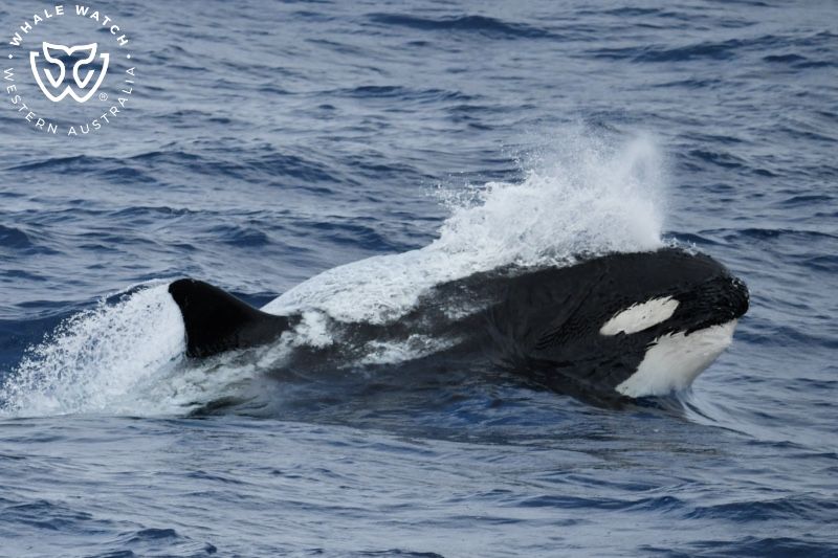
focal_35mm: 300
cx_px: 419
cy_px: 279
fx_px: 6981
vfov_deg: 4.6
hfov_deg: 6.9
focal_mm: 300
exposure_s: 1/8000
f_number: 5.6
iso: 1000
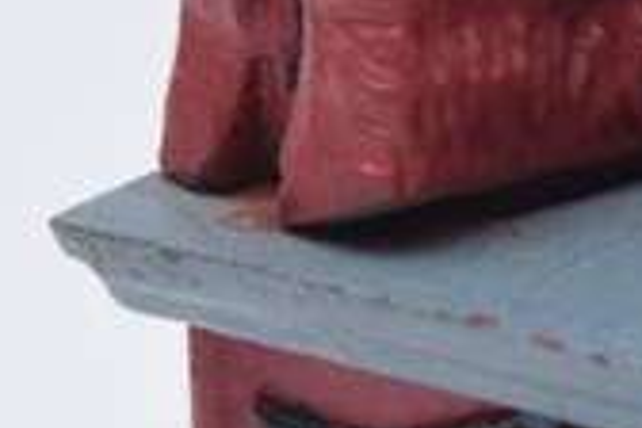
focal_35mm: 314
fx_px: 5597
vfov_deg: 4.4
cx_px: 634
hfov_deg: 6.5
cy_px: -139
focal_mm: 55
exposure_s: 1/125
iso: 800
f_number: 5.6
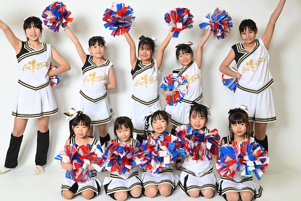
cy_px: 100
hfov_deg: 54.4
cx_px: 150
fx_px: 293
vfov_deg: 37.9
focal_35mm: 35
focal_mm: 35
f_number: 9
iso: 800
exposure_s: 1/125
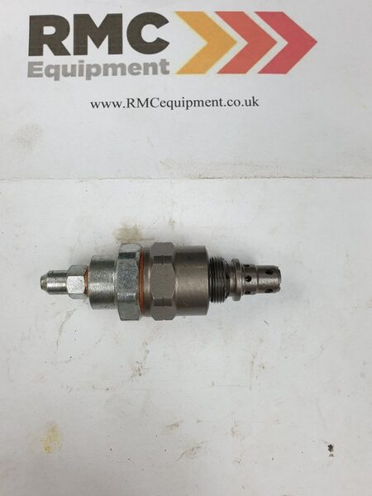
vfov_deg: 67.3
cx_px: 186
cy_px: 248
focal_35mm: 26
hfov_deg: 53.1
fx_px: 373
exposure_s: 1/100
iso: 80
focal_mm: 4.3
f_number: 2.4
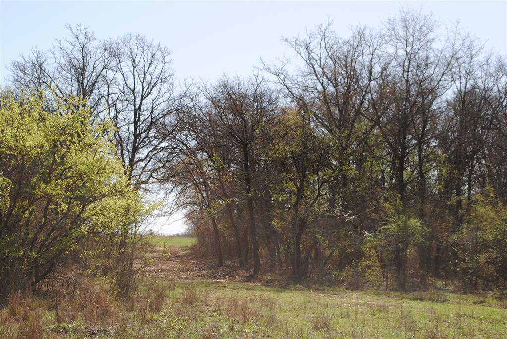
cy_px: 170
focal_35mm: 68
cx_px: 254
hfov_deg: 29.8
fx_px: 952
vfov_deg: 20.2
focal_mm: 45
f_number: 9
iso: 100
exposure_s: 1/200
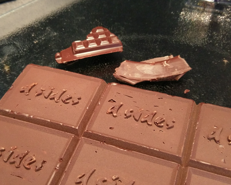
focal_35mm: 28
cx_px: 104
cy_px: 92
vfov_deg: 51.5
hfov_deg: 62.1
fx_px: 191
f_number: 1.8
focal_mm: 4.58
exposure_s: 1/25
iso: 500
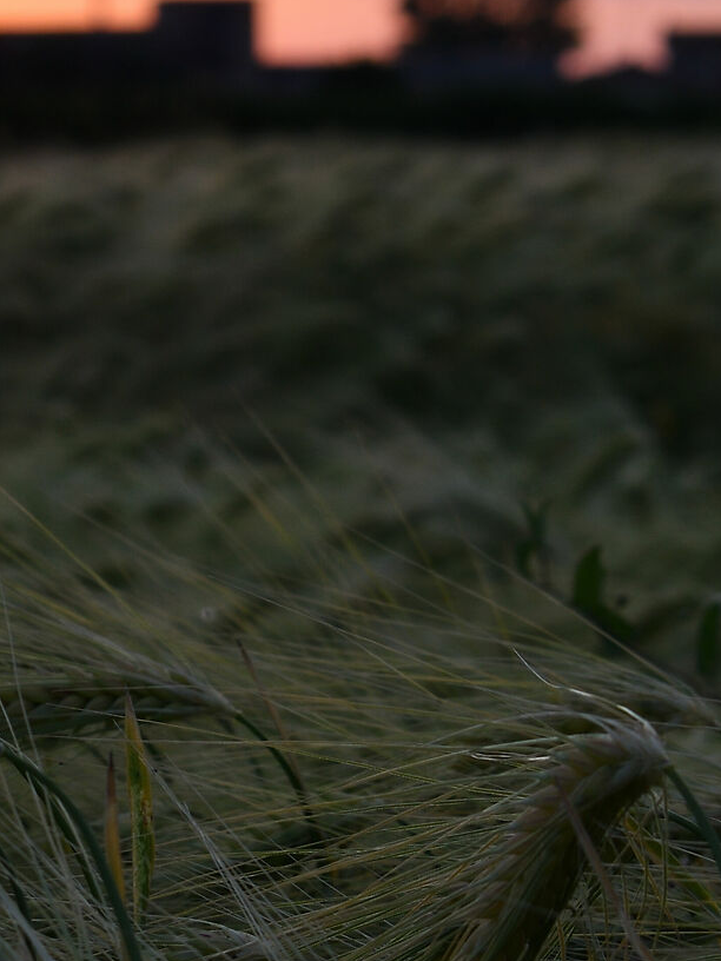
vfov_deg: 8.5
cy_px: 145
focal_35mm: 232
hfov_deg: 6.3
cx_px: -595
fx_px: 6443
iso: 100
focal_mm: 55
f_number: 8
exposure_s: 1/60
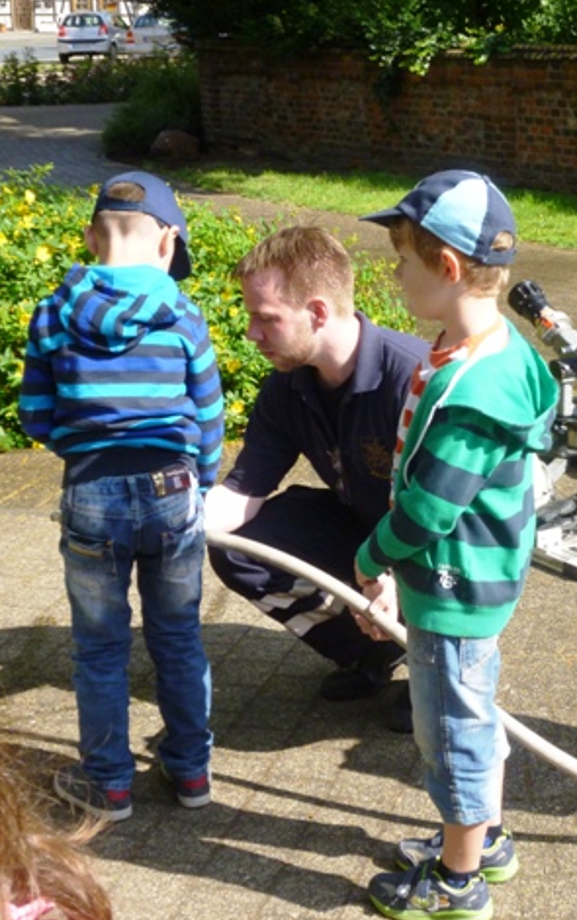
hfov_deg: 21.7
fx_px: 1482
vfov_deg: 34.5
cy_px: 463
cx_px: 479
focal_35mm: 59
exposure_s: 1/640
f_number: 3.8
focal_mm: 7.4
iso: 200
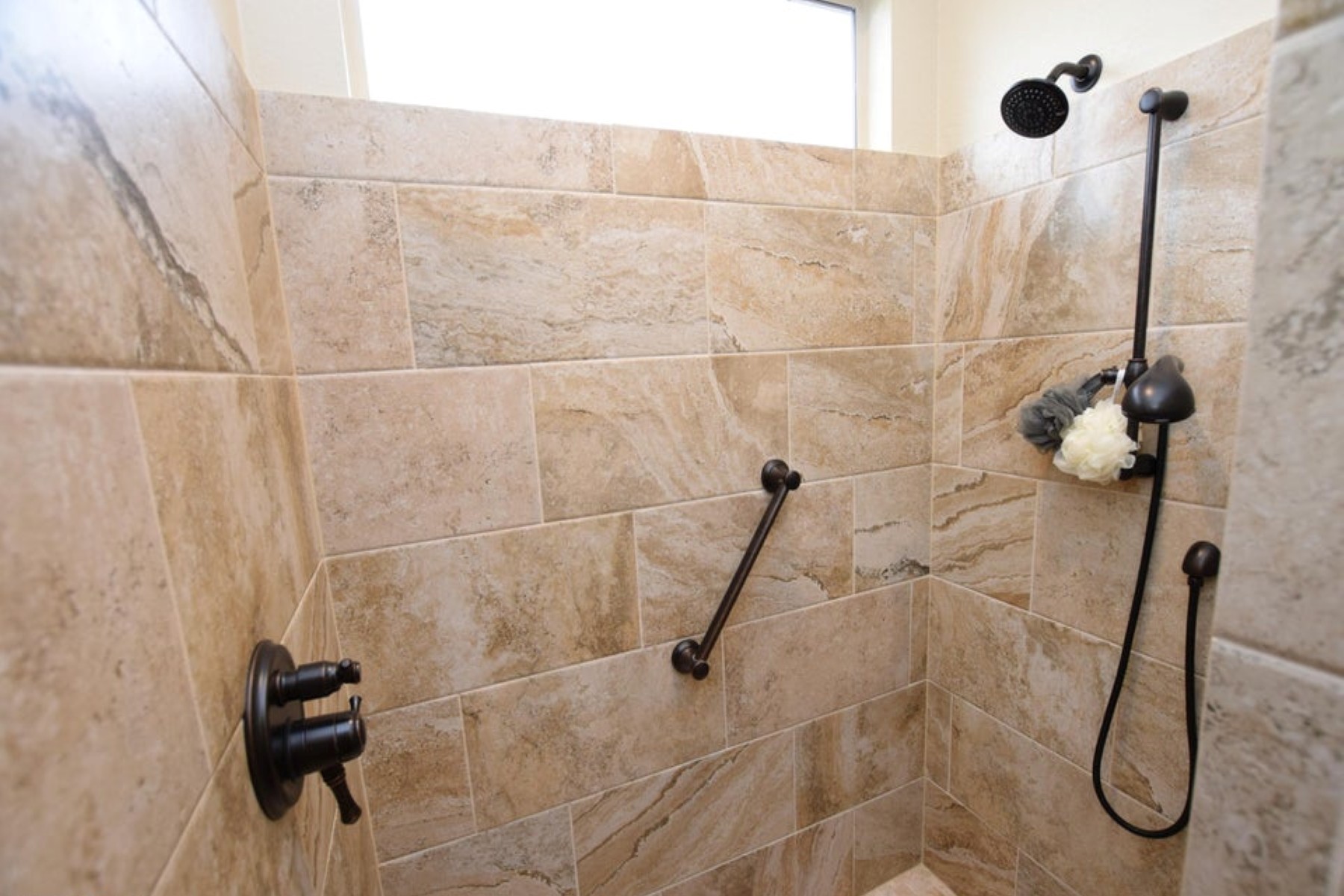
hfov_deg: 100.4
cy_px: 448
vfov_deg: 77.3
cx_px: 672
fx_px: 560
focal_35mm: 15
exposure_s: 1/100
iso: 800
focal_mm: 10
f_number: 5
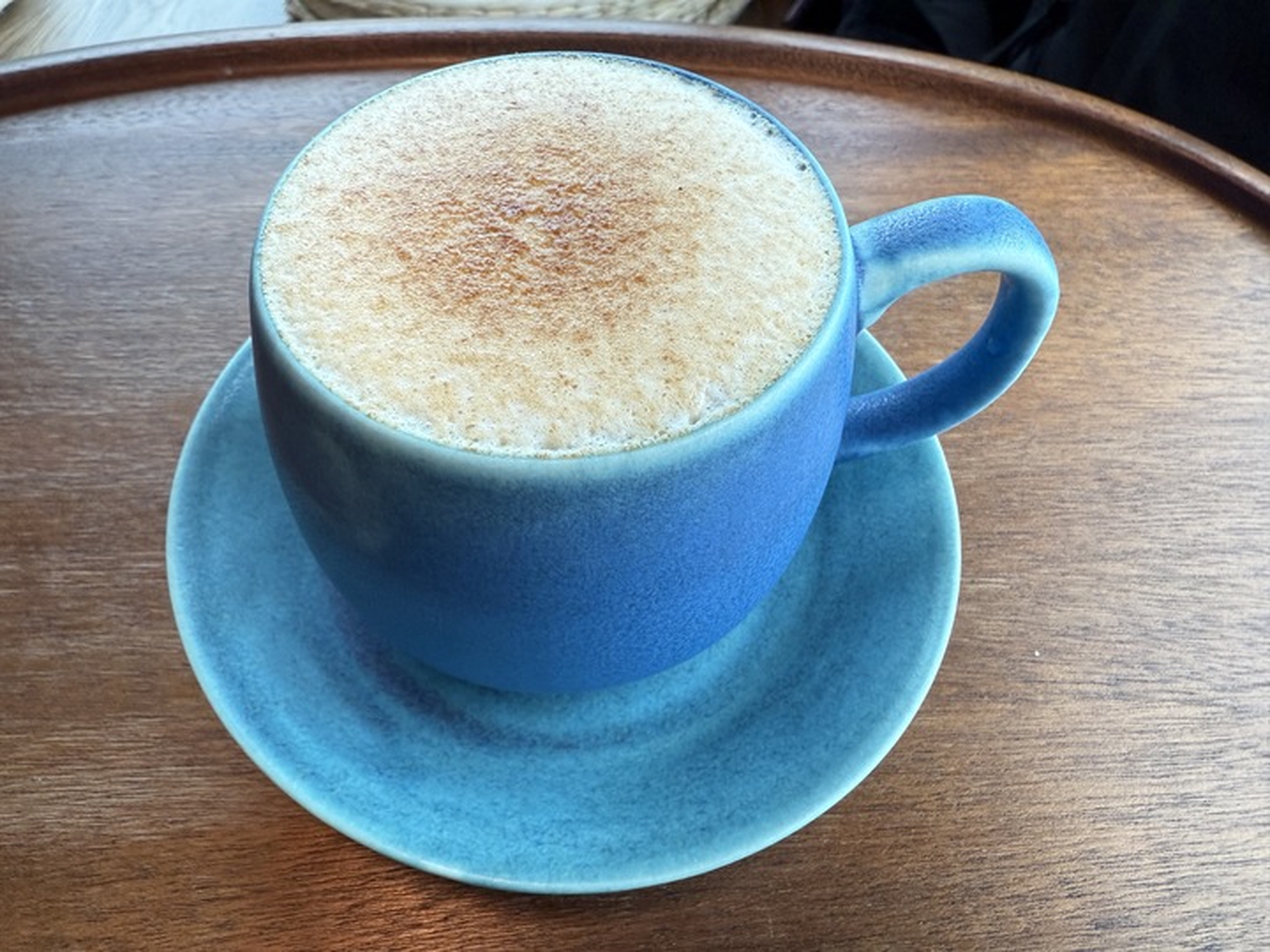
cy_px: 476
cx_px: 635
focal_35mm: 24
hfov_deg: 71.6
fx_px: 881
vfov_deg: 56.8
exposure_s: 1/120
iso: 250
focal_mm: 2.22
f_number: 2.2
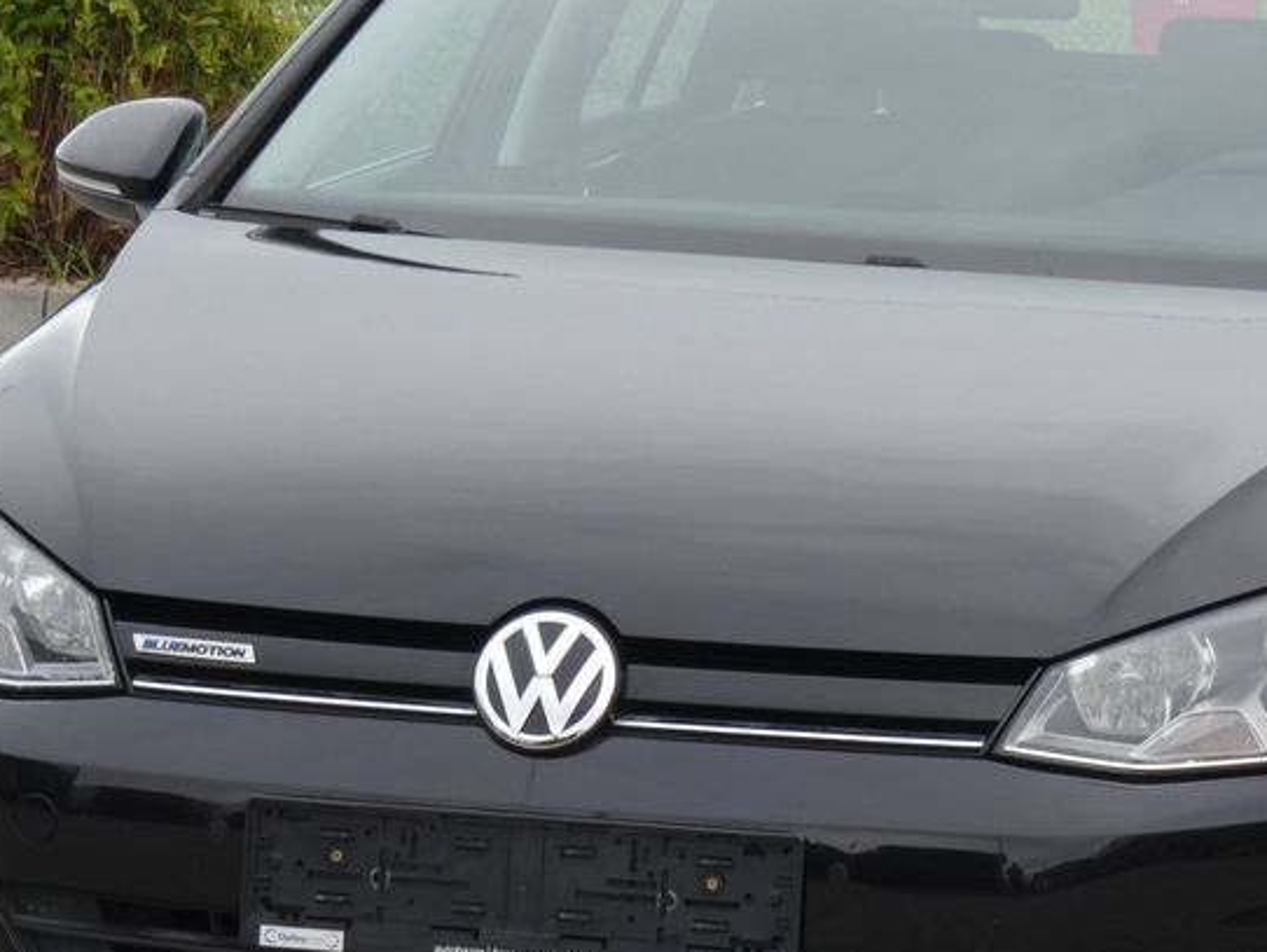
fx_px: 8642
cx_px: 806
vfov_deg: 6.3
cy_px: 613
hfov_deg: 8.4
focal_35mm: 236
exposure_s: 1/80
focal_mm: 22.4
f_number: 5.6
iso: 80
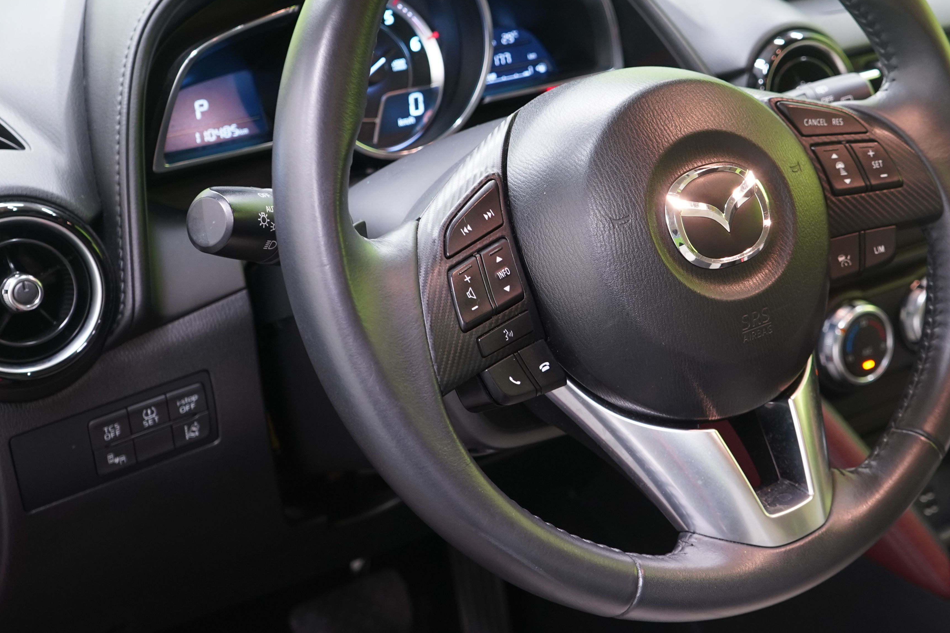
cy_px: 254
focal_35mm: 56
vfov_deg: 24.2
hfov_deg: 35.2
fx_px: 1478
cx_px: 653
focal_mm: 32
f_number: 5
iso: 1000
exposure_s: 1/13
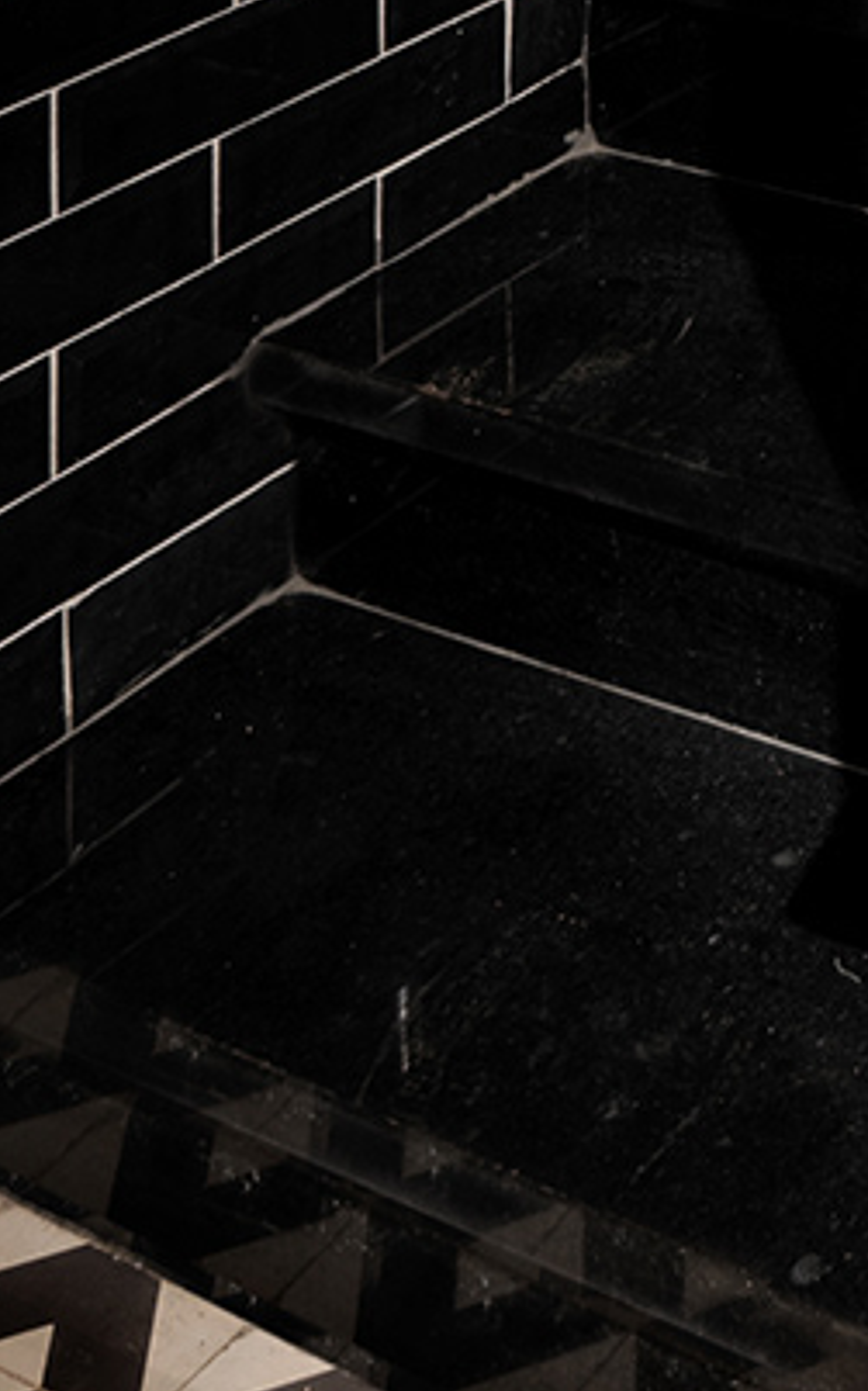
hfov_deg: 14.4
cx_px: 1812
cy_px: -1201
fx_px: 2765
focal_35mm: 73
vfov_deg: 19.7
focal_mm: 16
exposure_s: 1
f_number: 8
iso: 100
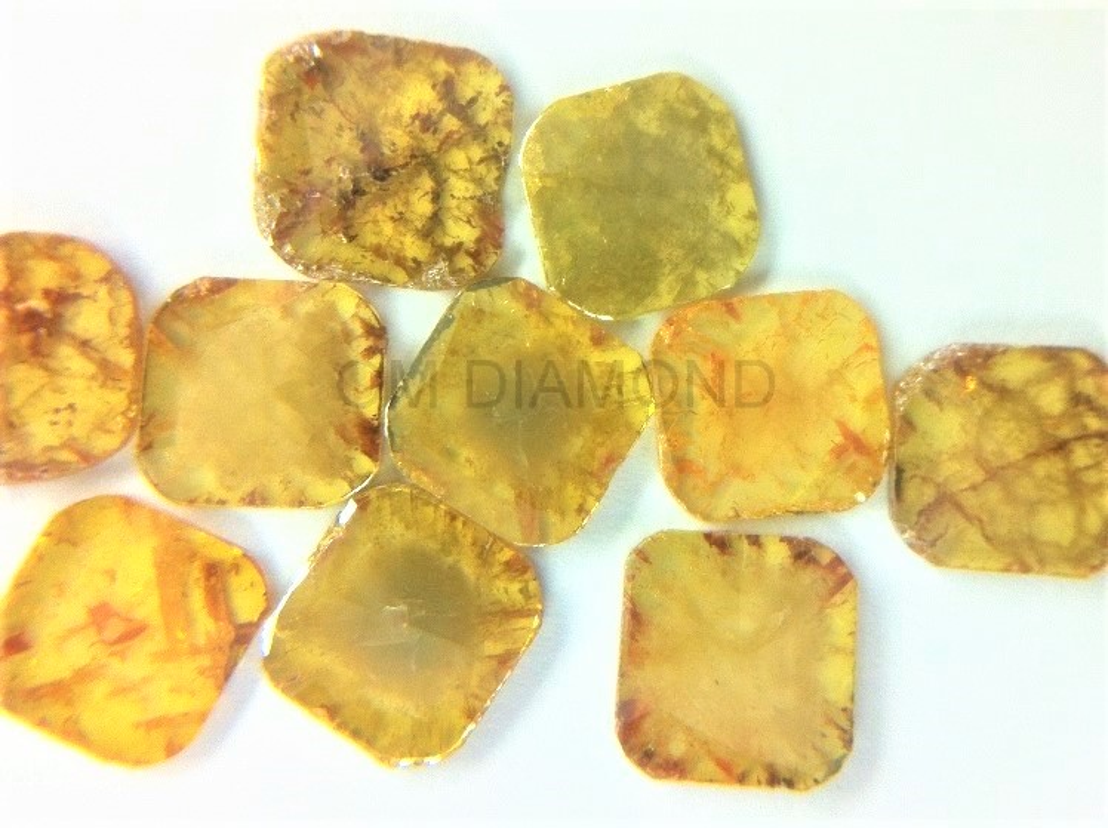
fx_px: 1119
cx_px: 554
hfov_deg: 52.7
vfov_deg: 40.6
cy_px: 414
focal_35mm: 35
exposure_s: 1/100
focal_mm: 3.85
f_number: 2.8
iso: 125
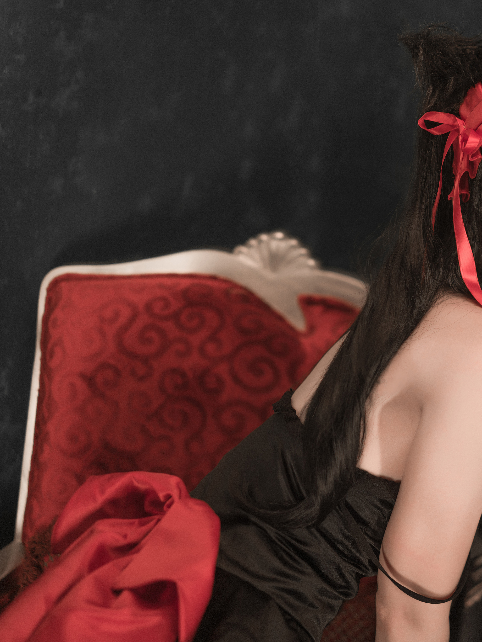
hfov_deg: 18.2
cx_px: 404
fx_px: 1485
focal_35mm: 80
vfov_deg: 24.4
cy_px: 320
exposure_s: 1/100
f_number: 2
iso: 400
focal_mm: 55
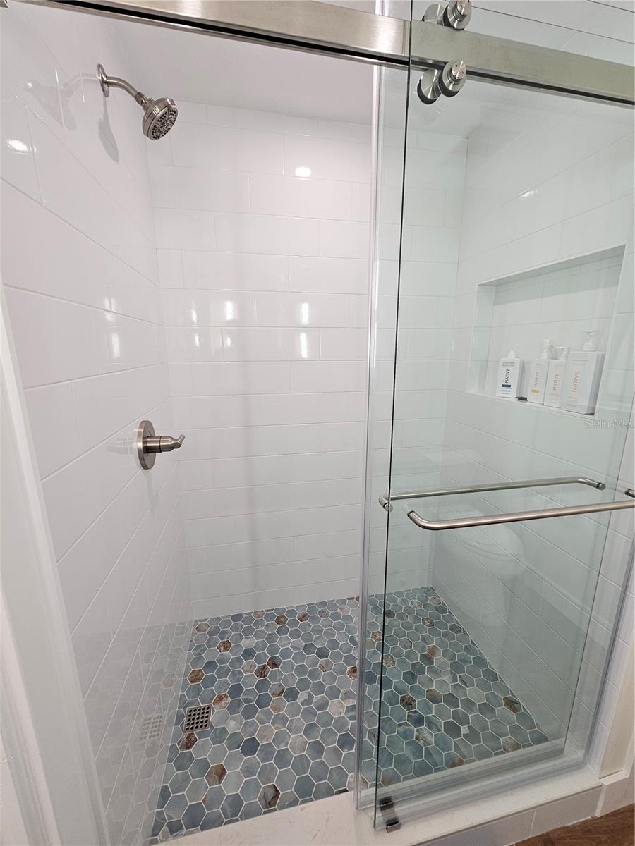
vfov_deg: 106.2
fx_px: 318
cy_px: 423
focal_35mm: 13
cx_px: 318
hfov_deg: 89.9
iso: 64
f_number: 2.2
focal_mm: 2.2
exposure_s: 1/60
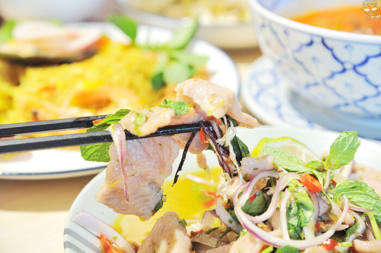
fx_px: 1036
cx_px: 190
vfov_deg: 13.9
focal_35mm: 98
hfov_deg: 20.8
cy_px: 126
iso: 1600
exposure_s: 1/60
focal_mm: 98
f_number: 5.6
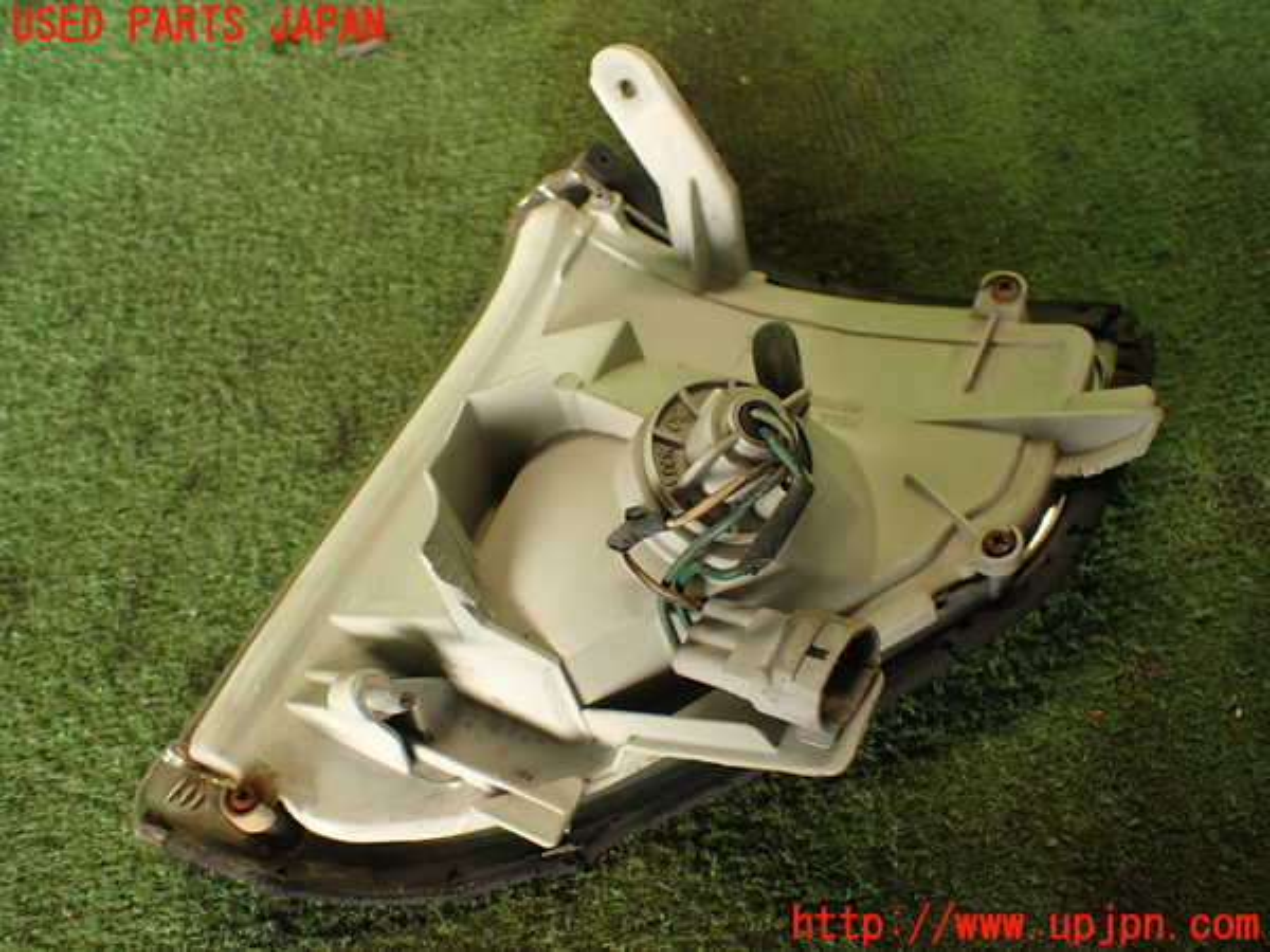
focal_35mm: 32
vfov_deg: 44.2
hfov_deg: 56.8
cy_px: 476
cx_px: 635
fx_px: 1174
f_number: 2.4
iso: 200
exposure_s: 1/50
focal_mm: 5.79
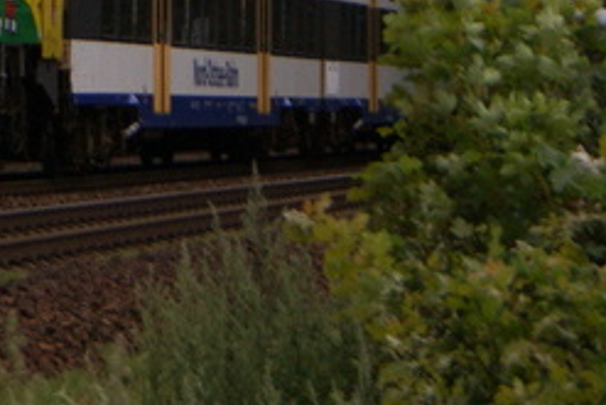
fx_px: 5761
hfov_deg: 6.0
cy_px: -299
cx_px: -130
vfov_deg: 4.0
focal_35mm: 342
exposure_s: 1/1000
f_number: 10
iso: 200
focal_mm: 55
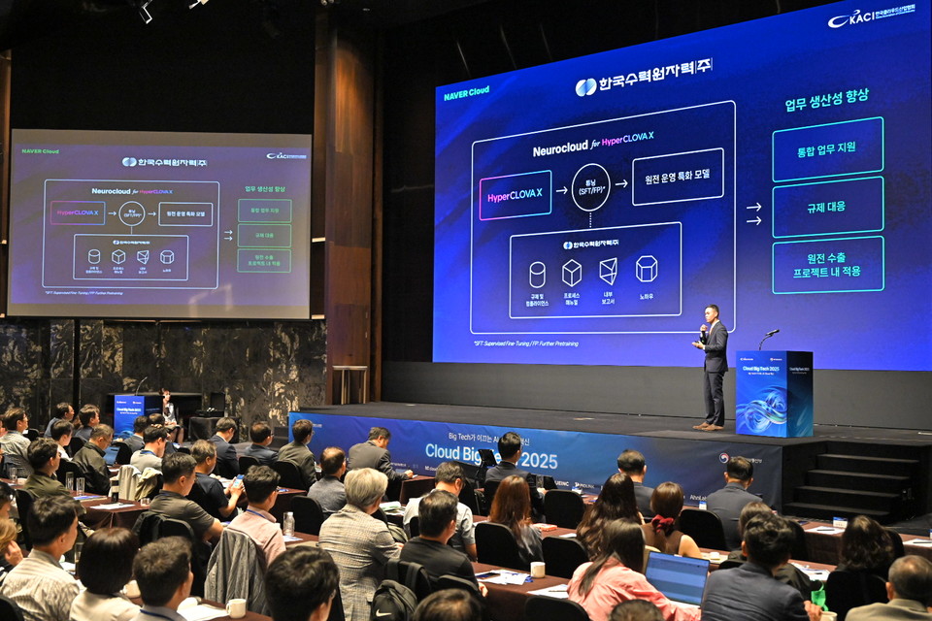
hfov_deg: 47.4
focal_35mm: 41
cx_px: 466
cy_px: 310
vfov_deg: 32.6
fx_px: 1061
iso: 3200
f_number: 4
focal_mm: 41
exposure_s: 1/160
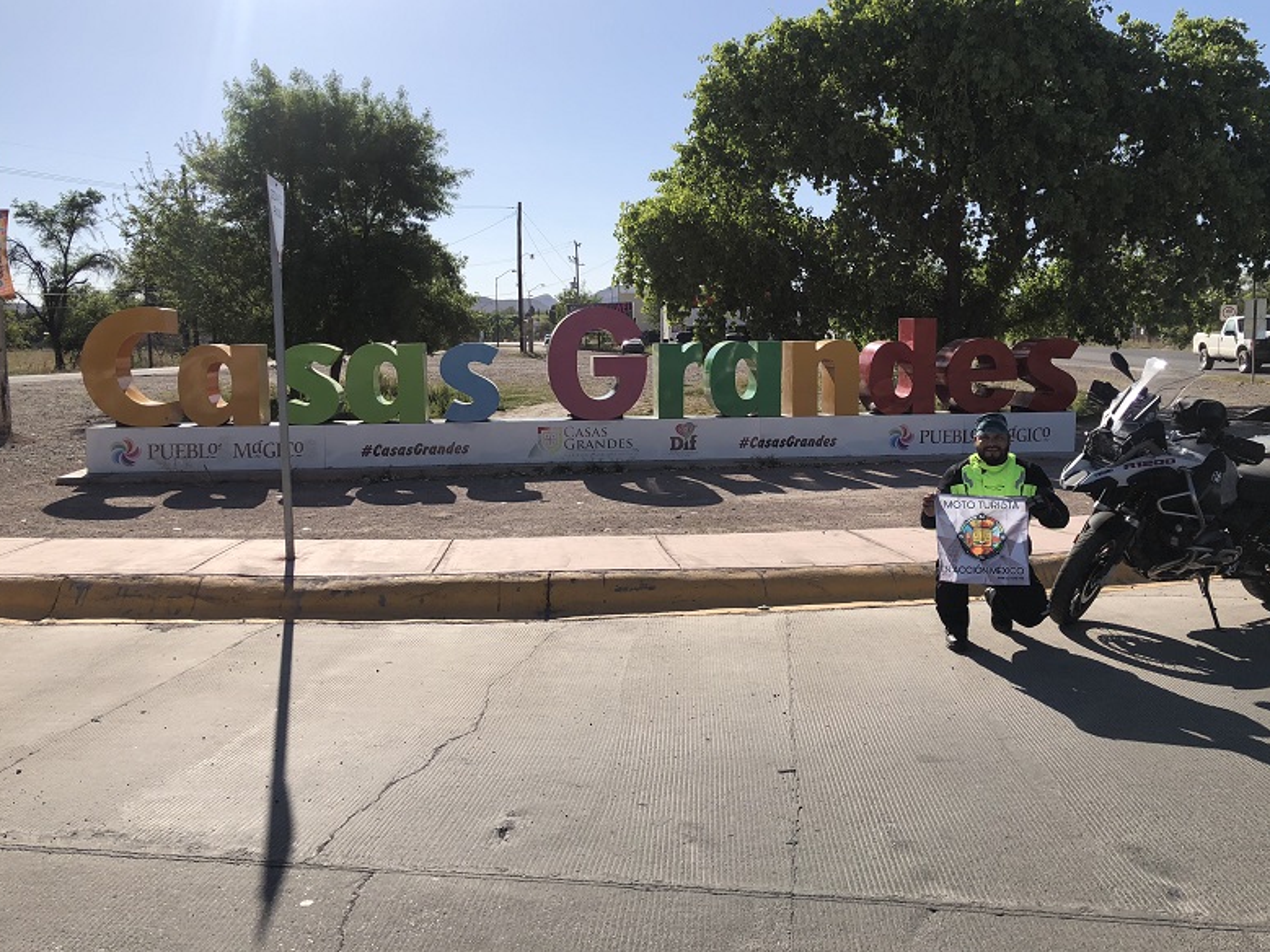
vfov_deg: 48.2
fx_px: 1064
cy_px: 461
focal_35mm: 29
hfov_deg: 61.7
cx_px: 646
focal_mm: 3.99
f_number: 1.8
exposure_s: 1/2825
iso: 20
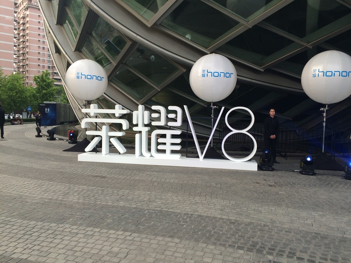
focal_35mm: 29
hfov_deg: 61.7
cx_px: 176
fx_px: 294
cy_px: 132
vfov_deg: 48.2
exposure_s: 1/160
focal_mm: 4.15
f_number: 2.2
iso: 32
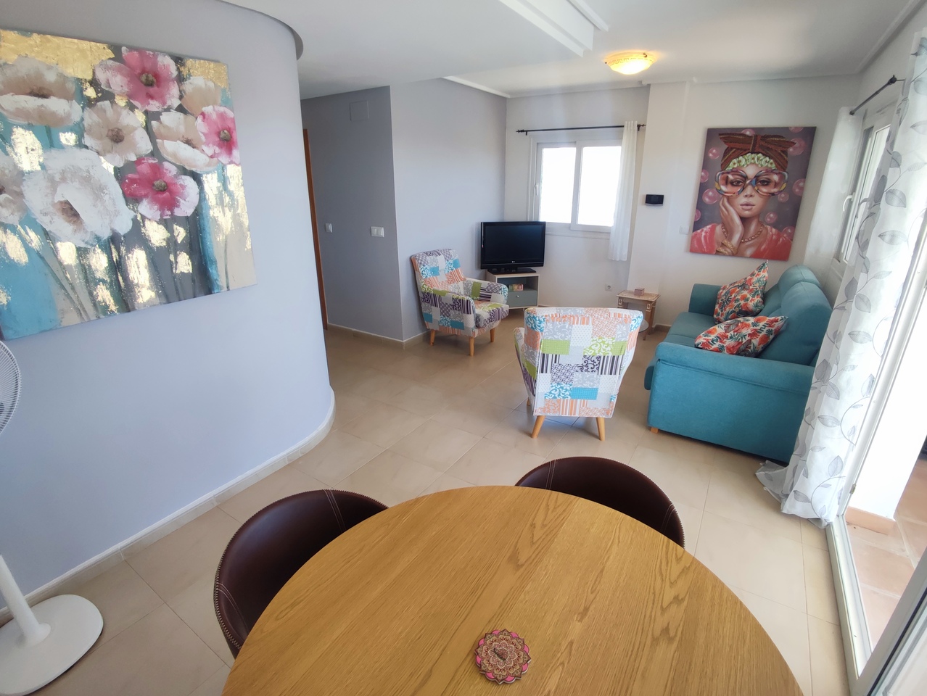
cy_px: 348
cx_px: 464
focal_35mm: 16
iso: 66
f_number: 2.2
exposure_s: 1/100
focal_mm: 1.65
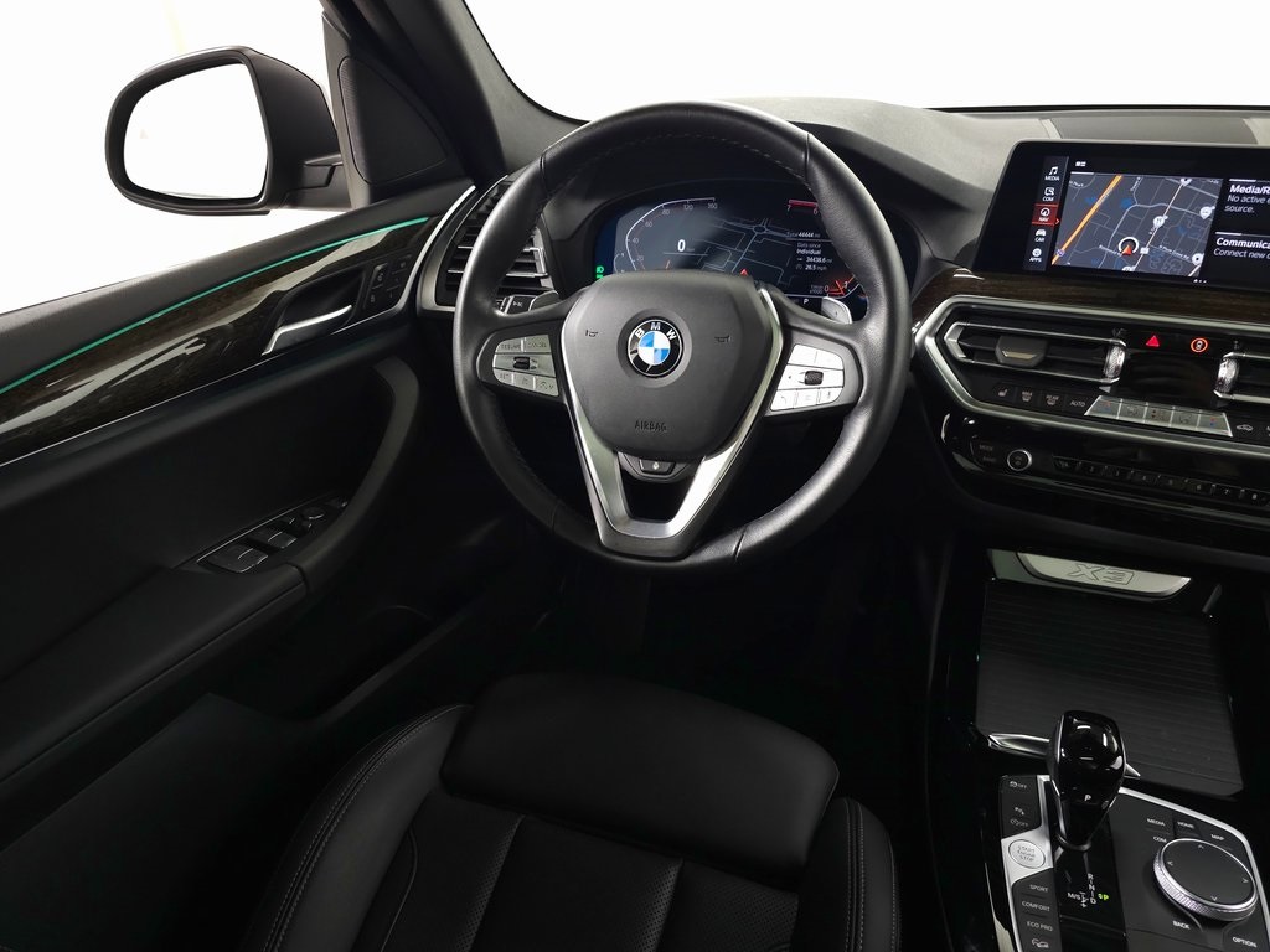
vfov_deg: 58.9
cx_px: 635
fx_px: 844
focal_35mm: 23
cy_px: 476
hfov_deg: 73.9
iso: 200
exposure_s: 1/60
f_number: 1.7
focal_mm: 6.3
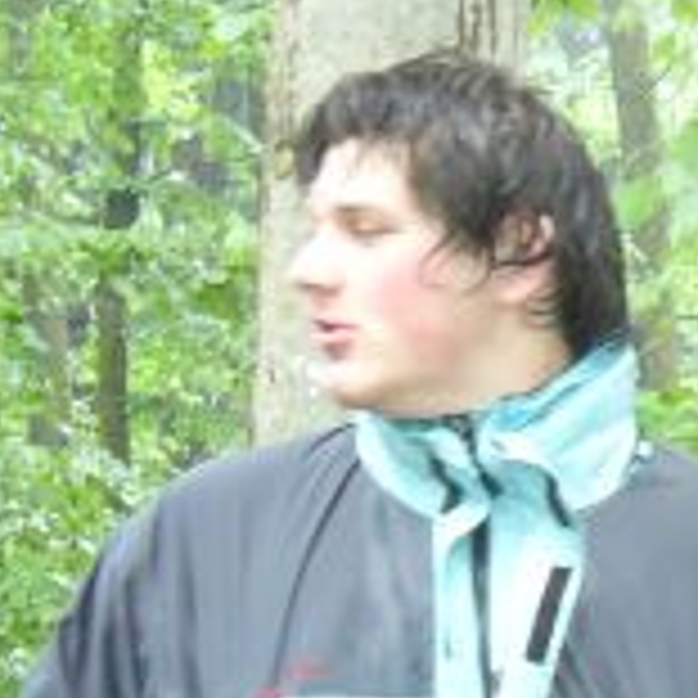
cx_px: 788
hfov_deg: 11.4
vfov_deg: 11.5
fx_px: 3445
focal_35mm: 151
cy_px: 516
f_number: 3.4
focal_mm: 8.8
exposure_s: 1/15
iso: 200
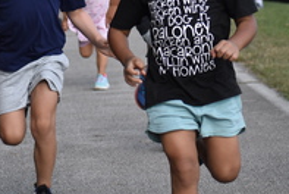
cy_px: -36
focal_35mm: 293
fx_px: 2356
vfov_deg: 4.7
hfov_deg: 7.0
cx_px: 22
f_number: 5
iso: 400
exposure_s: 1/1250
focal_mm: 70
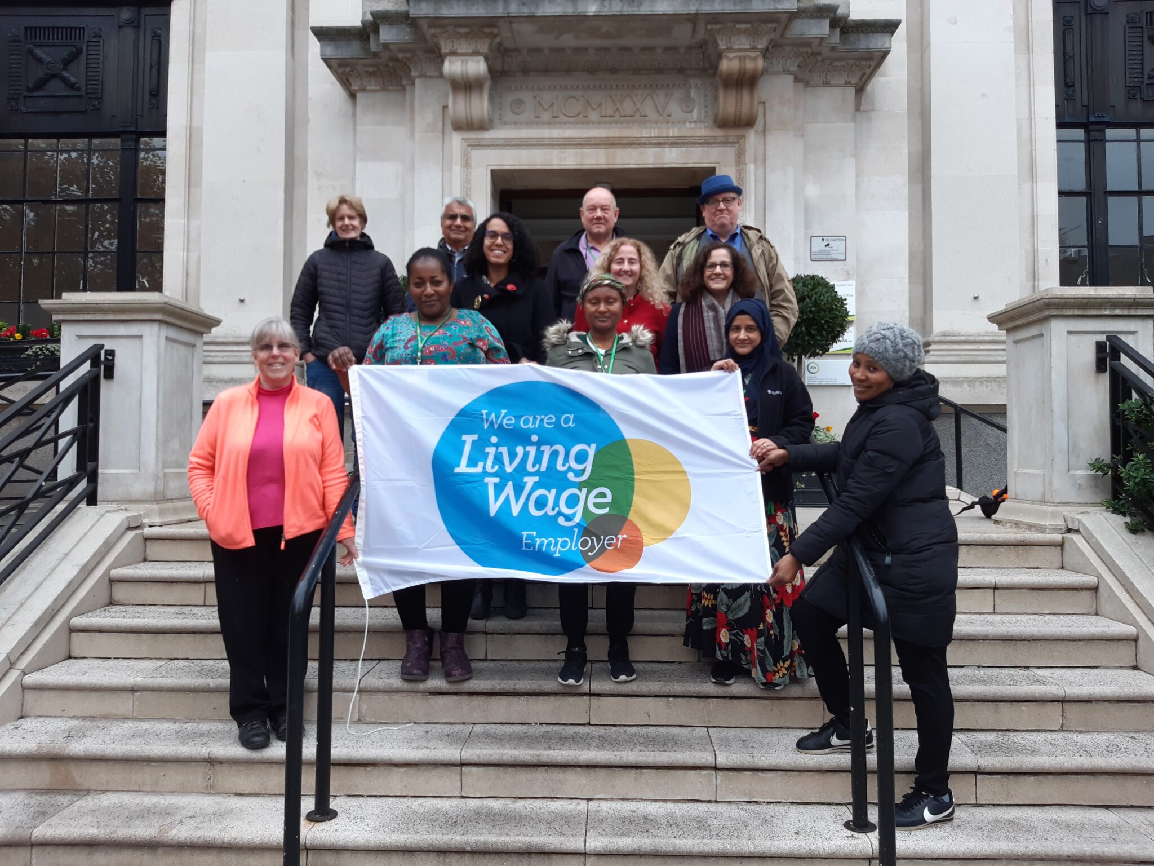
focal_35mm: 26
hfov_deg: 67.3
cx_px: 577
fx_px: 867
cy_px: 433
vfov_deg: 53.1
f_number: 1.7
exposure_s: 1/100
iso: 50
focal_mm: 3.92
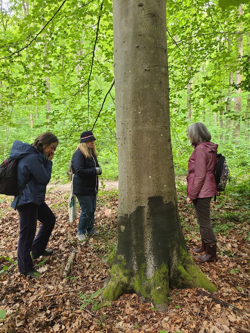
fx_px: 250
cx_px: 125
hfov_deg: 53.1
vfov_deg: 67.3
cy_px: 166
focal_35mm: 26
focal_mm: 5.4
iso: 200
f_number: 1.8
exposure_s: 1/60
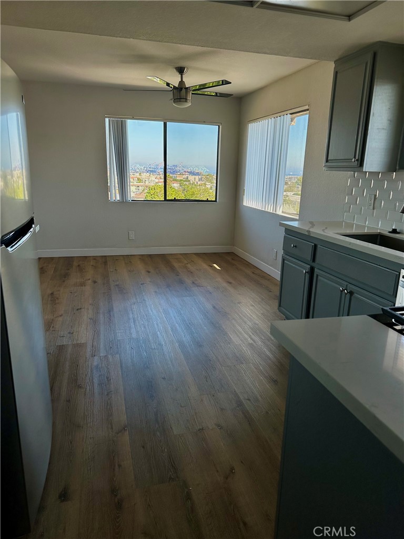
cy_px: 270
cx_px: 202
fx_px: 373
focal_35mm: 24
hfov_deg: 56.8
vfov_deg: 71.6
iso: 80
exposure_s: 1/822
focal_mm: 6.86
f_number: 1.78
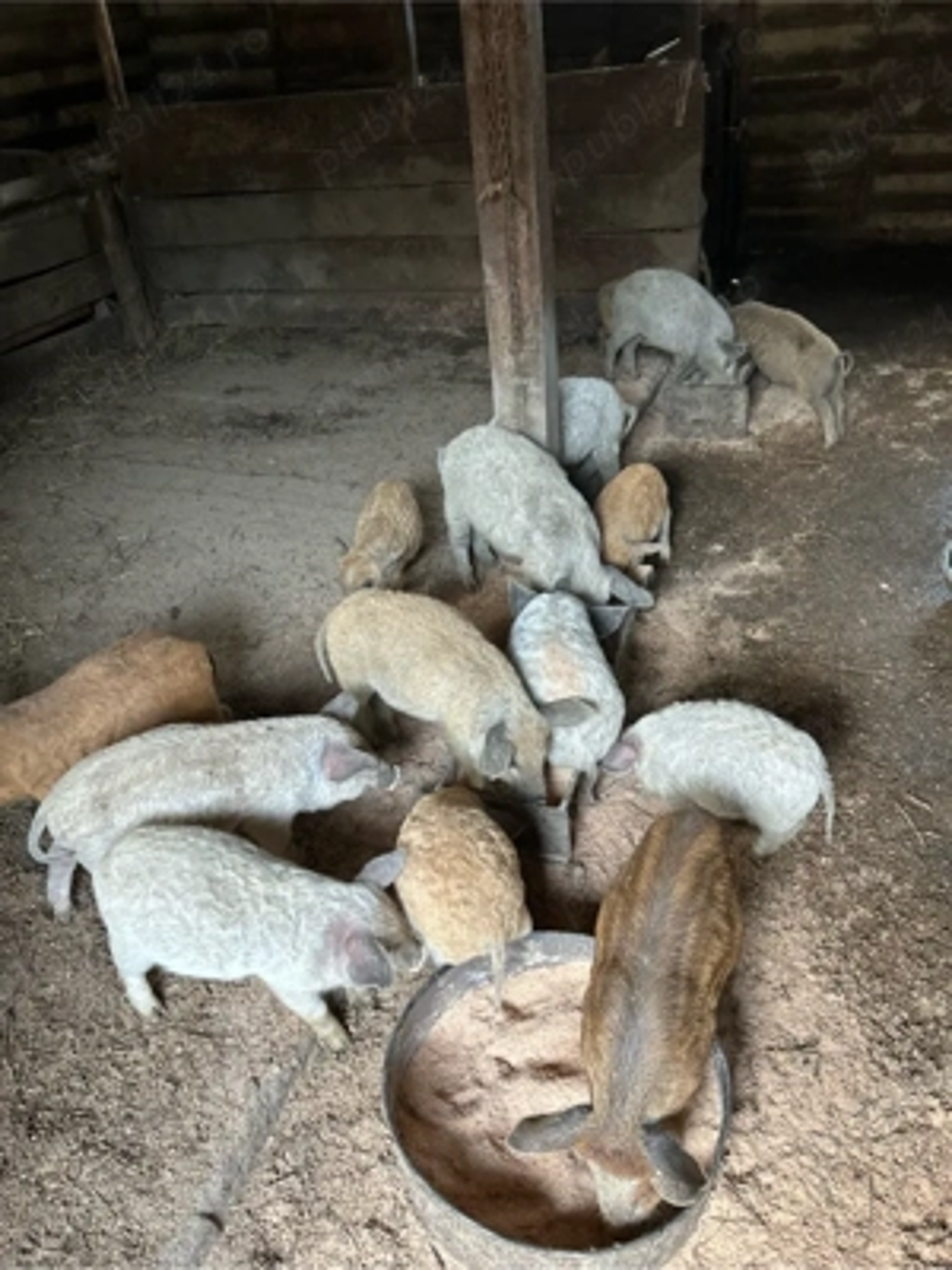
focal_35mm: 26
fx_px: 953
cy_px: 635
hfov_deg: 53.1
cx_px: 476
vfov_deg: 67.3
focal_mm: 5.7
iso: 160
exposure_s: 1/60
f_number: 1.5
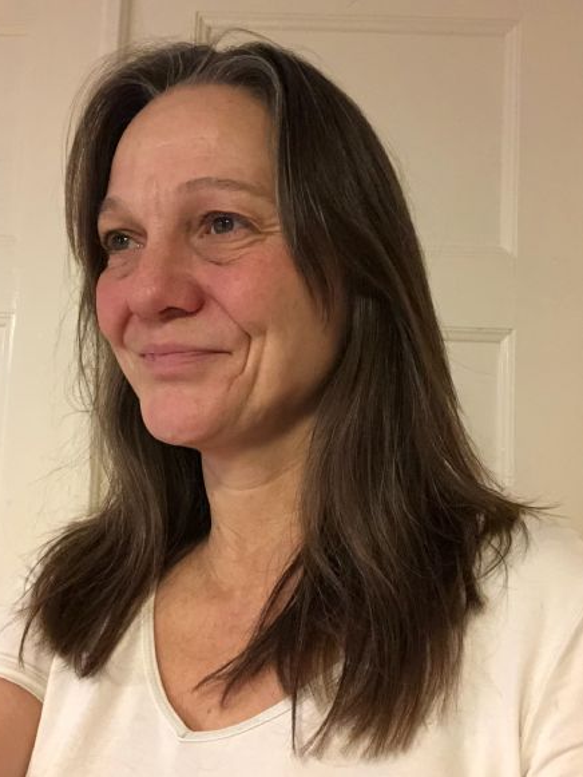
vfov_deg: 55.3
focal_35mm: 33
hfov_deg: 43.0
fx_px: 741
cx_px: 283
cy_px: 378
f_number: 2.2
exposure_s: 1/20
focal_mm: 2.87
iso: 500
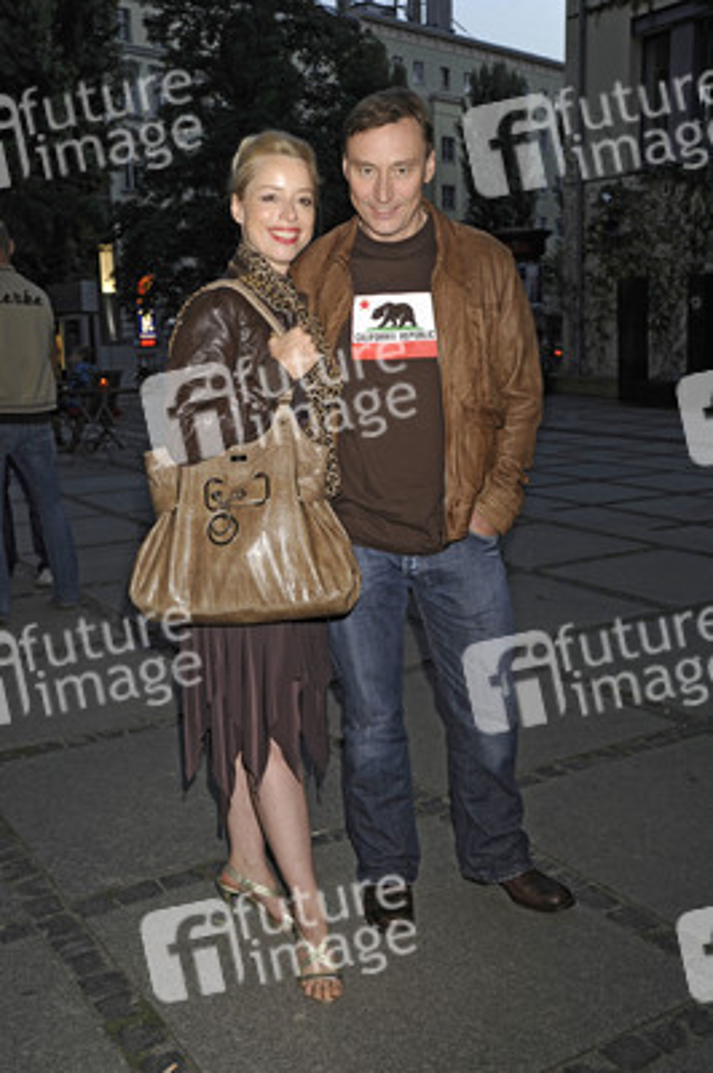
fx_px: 1190
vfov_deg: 48.5
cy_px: 536
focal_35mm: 40
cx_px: 356
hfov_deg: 33.3
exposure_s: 1/100
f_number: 5.6
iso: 500
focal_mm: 40
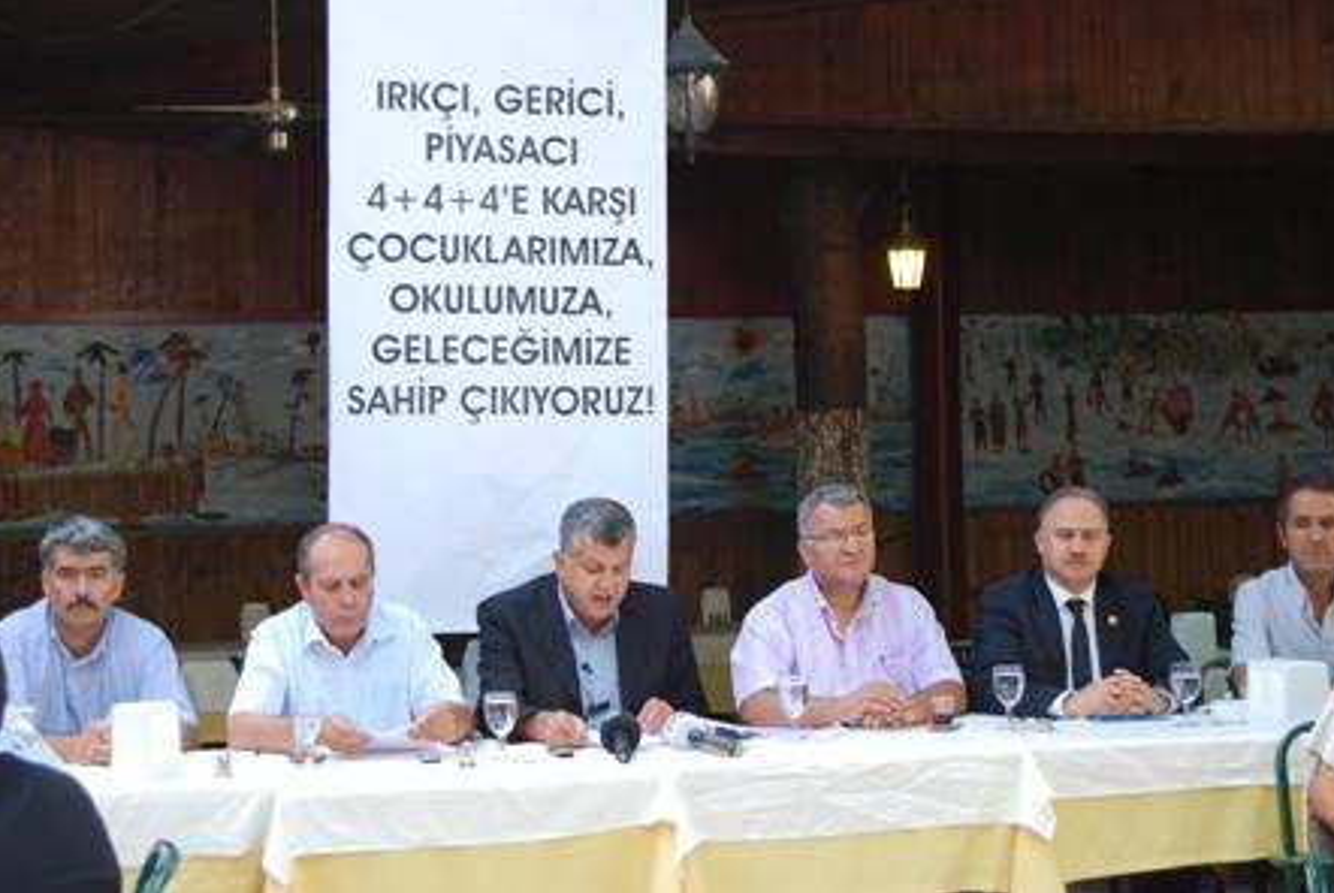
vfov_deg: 19.5
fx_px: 2597
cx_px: 670
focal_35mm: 70
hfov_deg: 28.8
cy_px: 443
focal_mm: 46
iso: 220
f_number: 5.3
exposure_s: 1/30
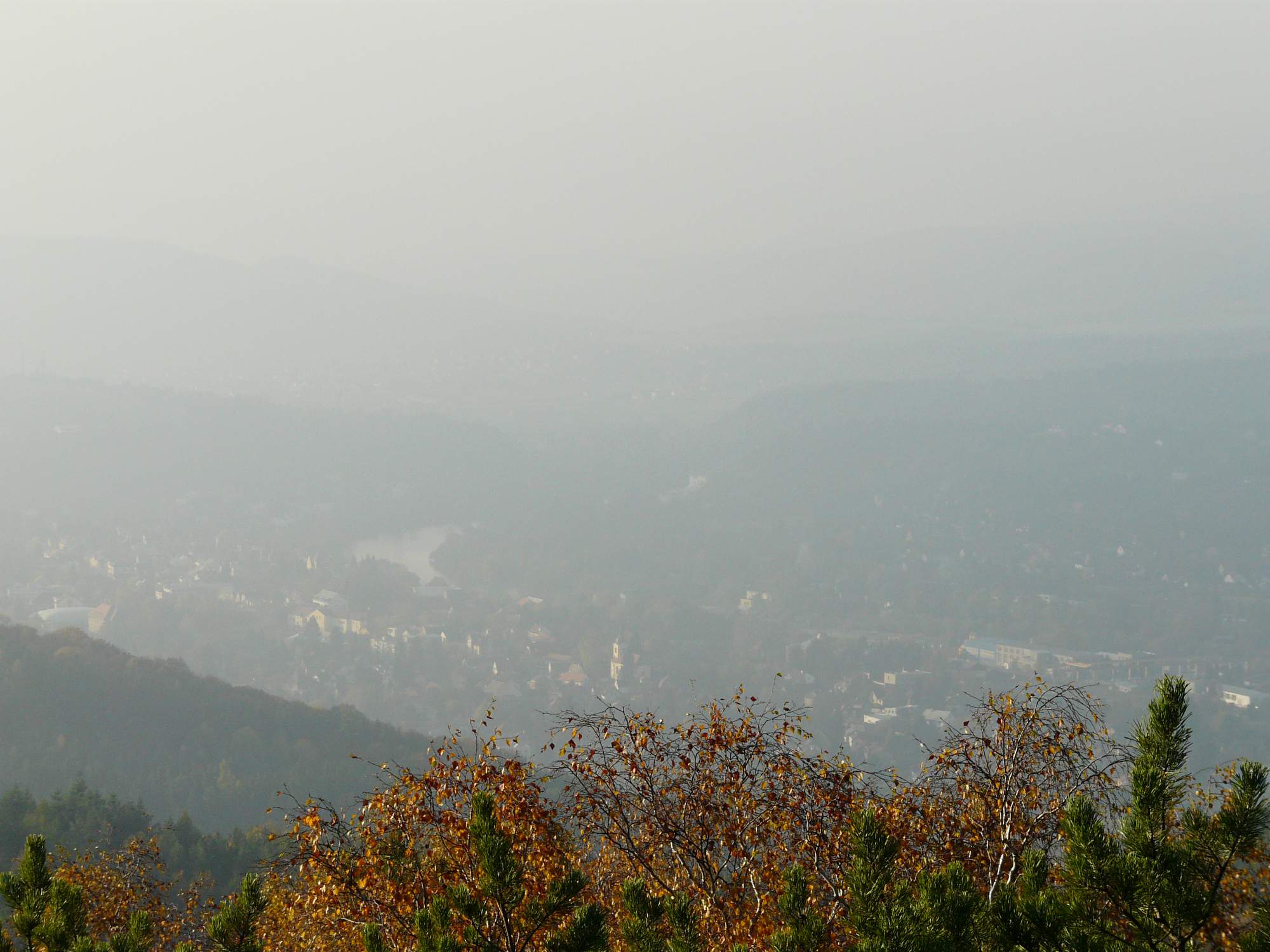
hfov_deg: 16.8
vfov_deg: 12.7
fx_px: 4293
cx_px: 635
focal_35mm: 117
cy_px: 476
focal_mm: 19.2
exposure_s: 1/500
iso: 100
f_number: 5.6
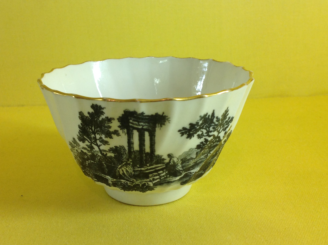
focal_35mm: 48
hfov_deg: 39.7
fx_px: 454
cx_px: 146
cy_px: 126
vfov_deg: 30.2
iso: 50
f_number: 2.4
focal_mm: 4.28
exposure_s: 1/30
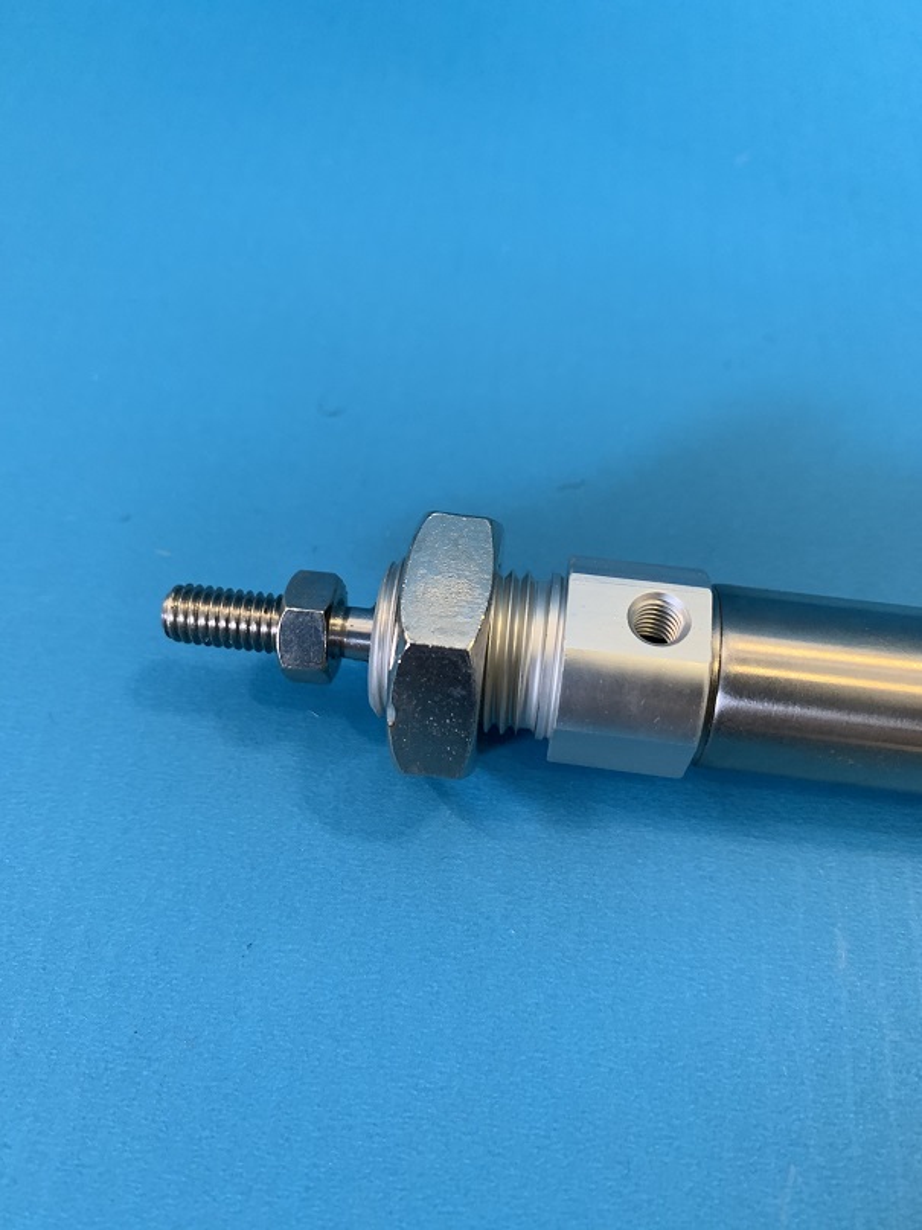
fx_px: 924
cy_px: 615
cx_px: 461
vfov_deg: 67.3
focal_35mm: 26
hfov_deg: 53.1
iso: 250
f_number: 1.8
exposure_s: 1/50
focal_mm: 4.25
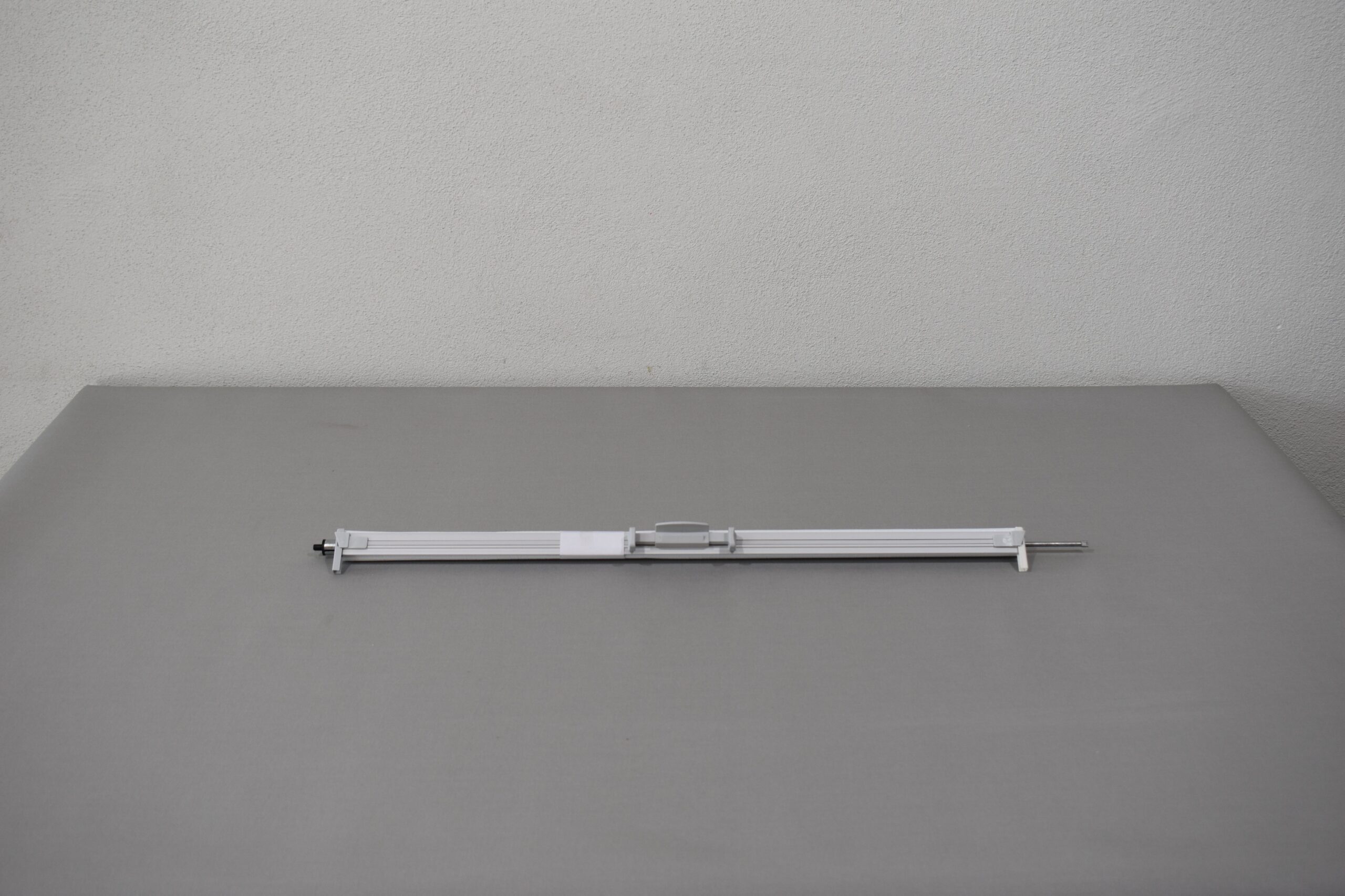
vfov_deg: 34.2
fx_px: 1457
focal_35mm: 39
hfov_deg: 49.6
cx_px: 672
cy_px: 448
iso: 250
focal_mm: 26
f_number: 5.6
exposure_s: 1/125
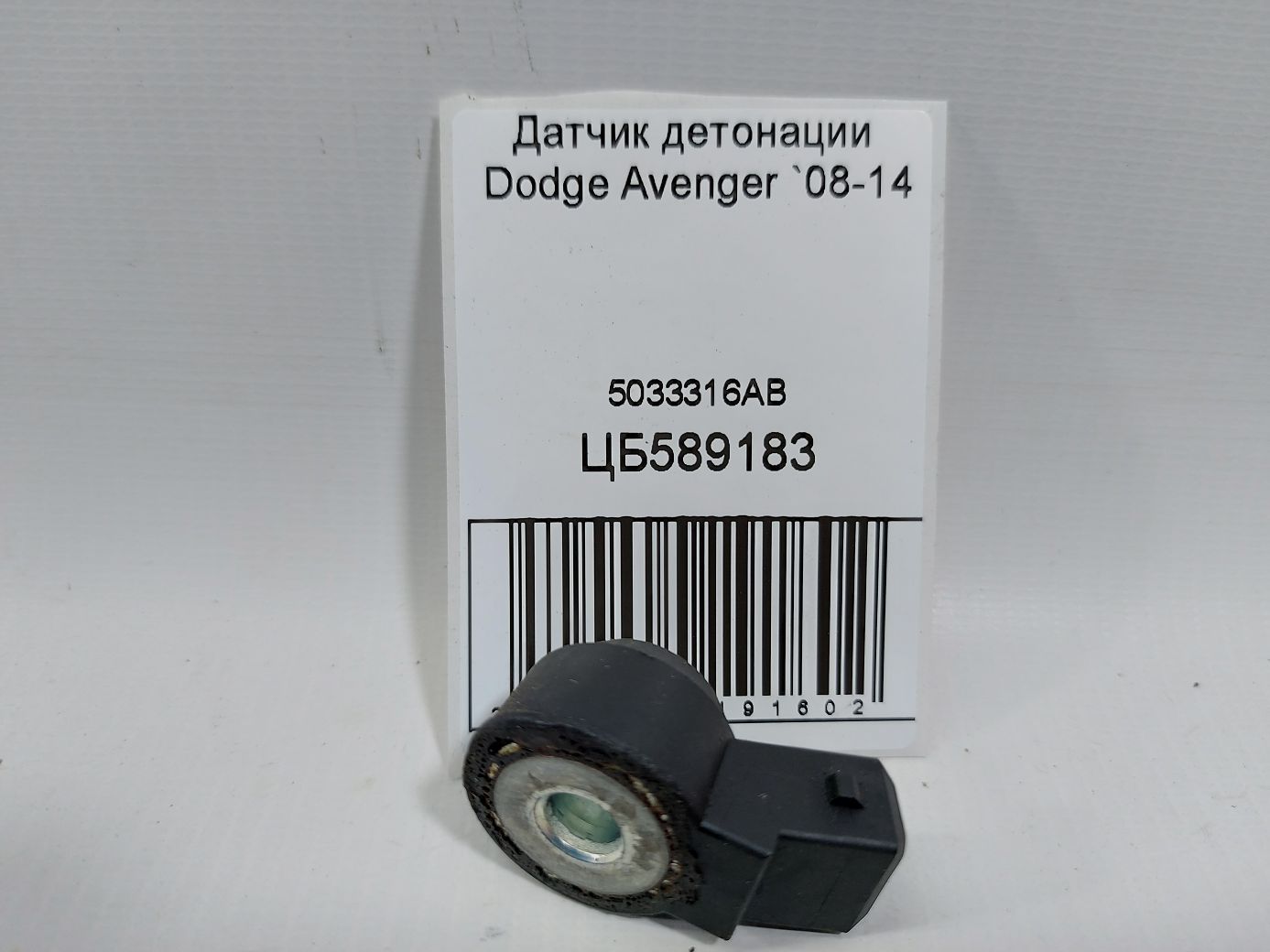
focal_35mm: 24
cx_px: 635
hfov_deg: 71.6
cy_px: 476
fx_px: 880
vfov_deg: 56.8
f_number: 1.8
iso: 64
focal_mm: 5.23
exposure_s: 1/50
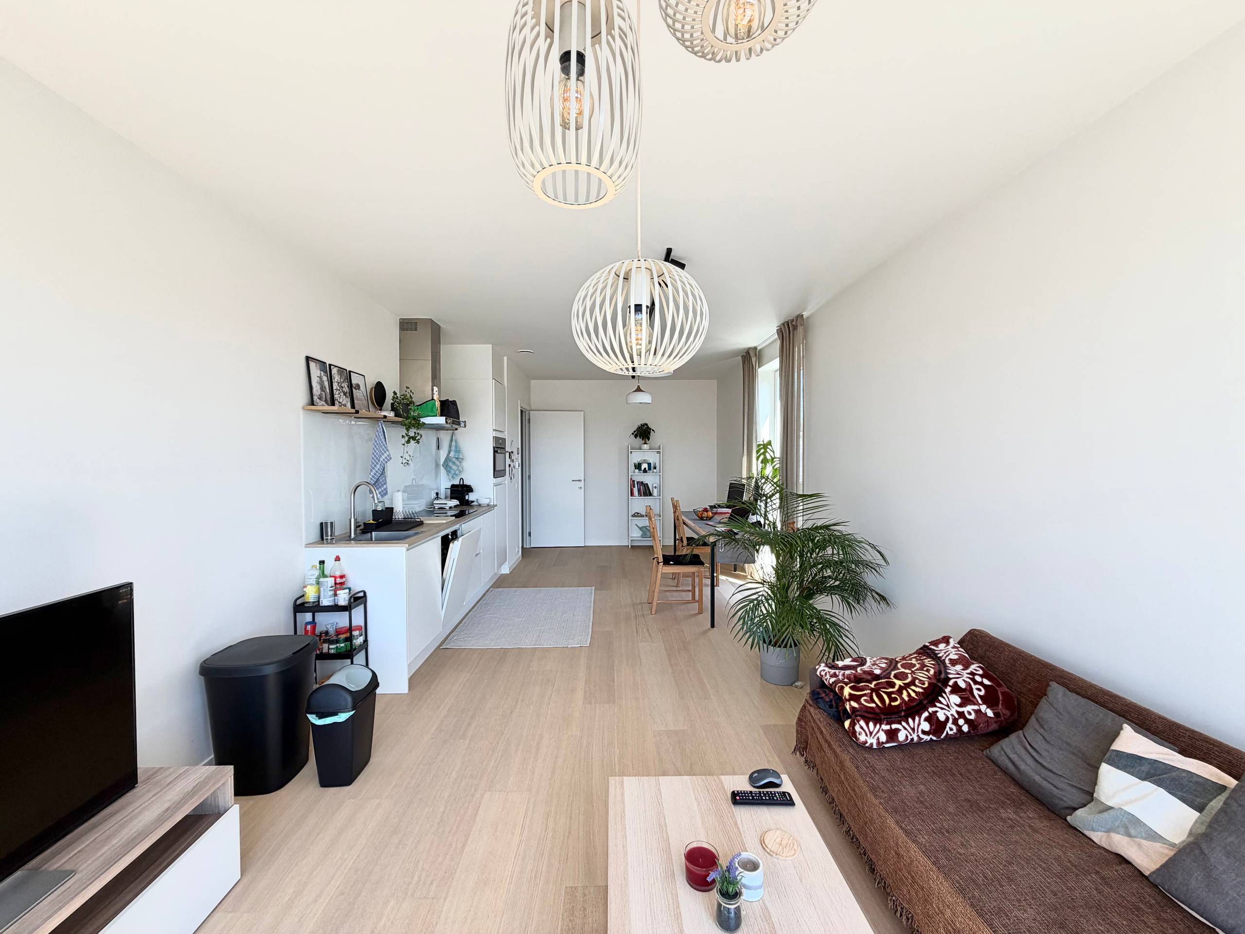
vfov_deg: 85.7
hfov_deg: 102.1
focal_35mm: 14
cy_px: 467
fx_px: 504
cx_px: 622
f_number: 2.2
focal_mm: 2.22
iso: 40
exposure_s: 1/173
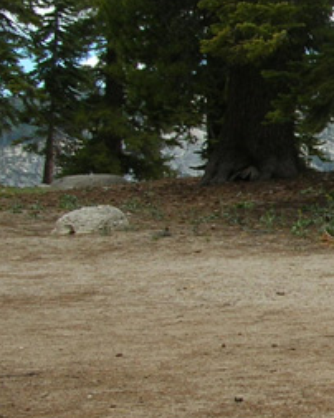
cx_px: 633
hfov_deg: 12.7
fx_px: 1336
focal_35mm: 108
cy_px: 235
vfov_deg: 17.8
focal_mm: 5.8
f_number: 5.6
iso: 50
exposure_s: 1/215
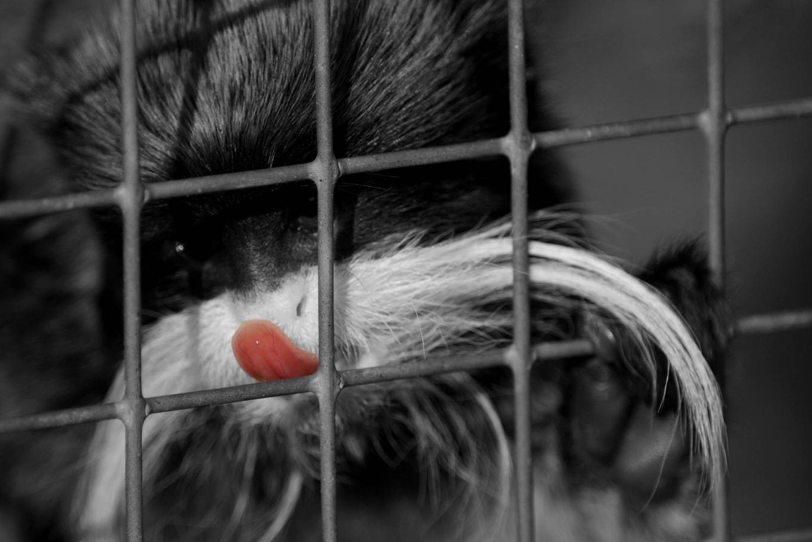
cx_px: 363
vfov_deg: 2.8
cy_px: 281
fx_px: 11189
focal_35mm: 496
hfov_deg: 4.2
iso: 100
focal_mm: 280
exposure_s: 1/500
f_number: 5.6
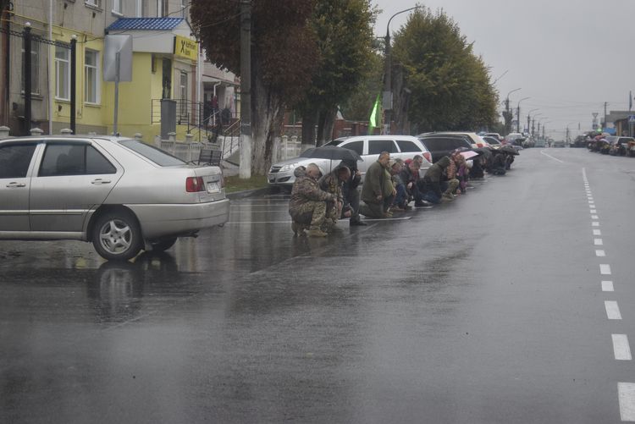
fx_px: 1456
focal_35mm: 82
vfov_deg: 16.6
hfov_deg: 24.6
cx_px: 318
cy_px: 212
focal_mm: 55
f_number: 5.6
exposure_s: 1/320
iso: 800
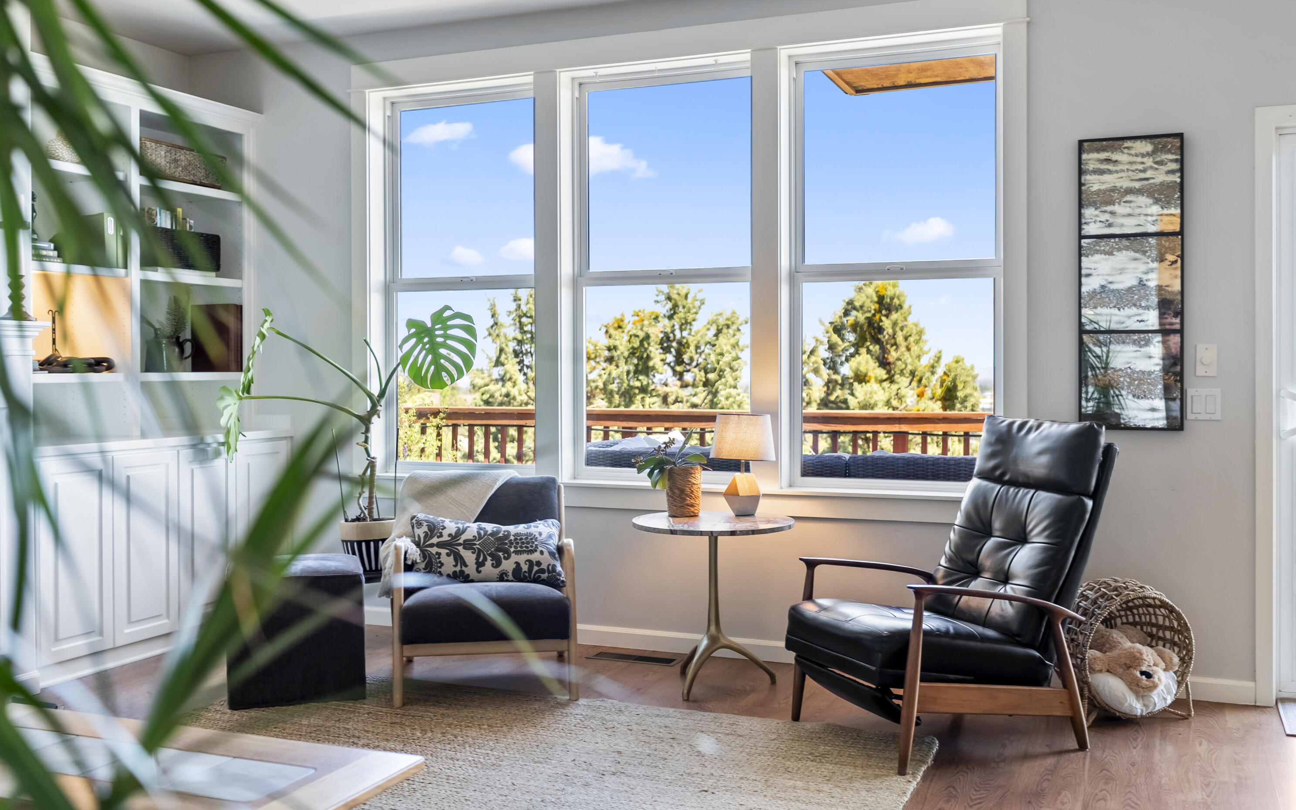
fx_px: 1272
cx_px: 643
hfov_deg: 54.0
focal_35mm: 36
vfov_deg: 35.3
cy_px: 374
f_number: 2.8
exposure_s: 1/1600
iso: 640
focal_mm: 35
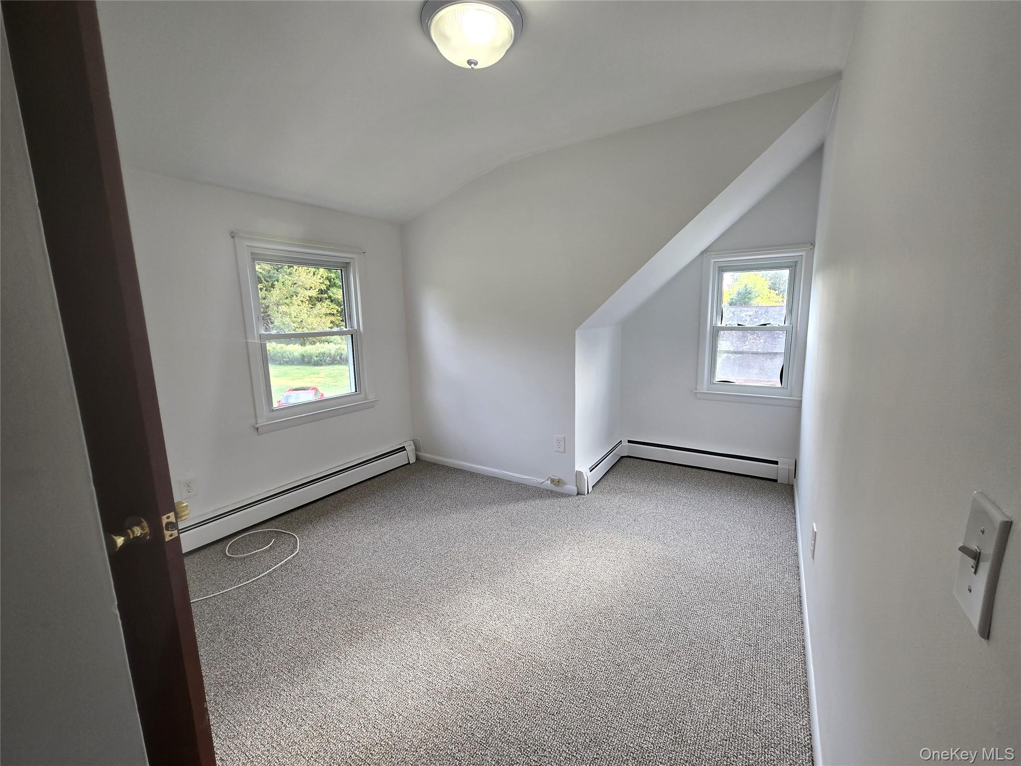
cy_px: 383
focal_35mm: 13
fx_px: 383
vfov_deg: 89.9
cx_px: 510
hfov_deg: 106.2
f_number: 2.2
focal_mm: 2.2
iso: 64
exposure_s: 1/60
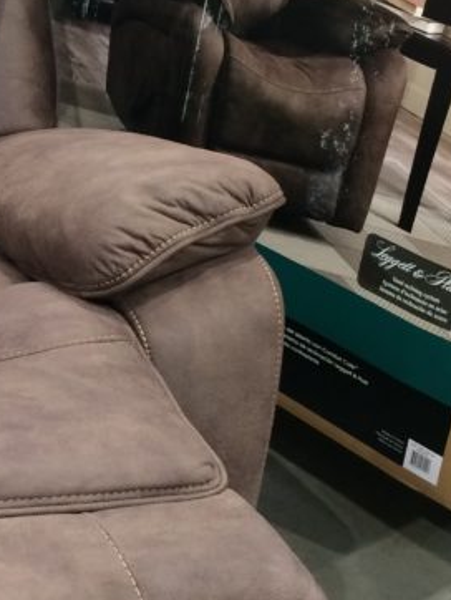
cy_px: 255
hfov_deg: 17.1
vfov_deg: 23.8
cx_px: -101
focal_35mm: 82
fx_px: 1423
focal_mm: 4.15
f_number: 2.2
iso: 125
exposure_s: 1/30
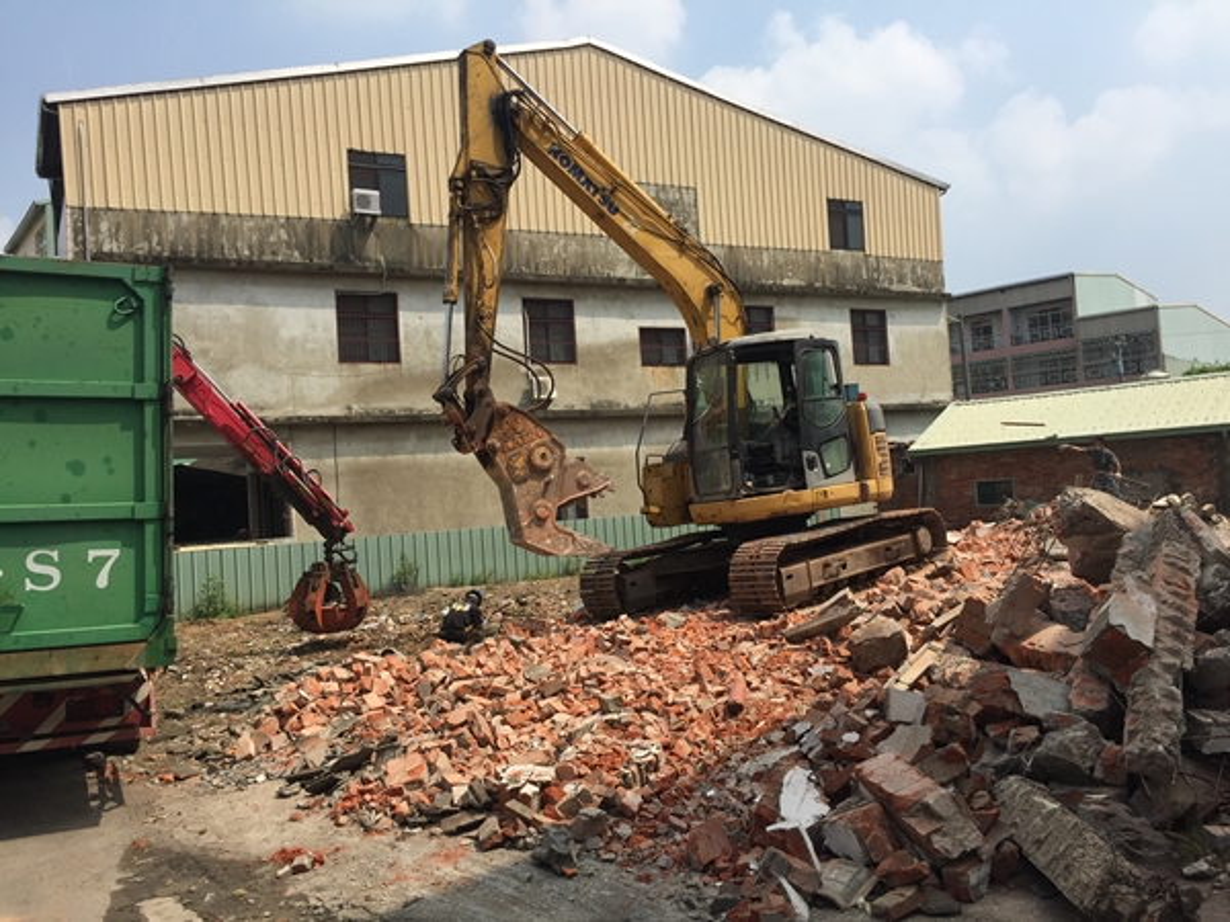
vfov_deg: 48.2
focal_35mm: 29
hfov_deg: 61.7
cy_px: 461
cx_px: 615
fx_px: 1030
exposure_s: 1/2639
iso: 32
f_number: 2.2
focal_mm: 4.15
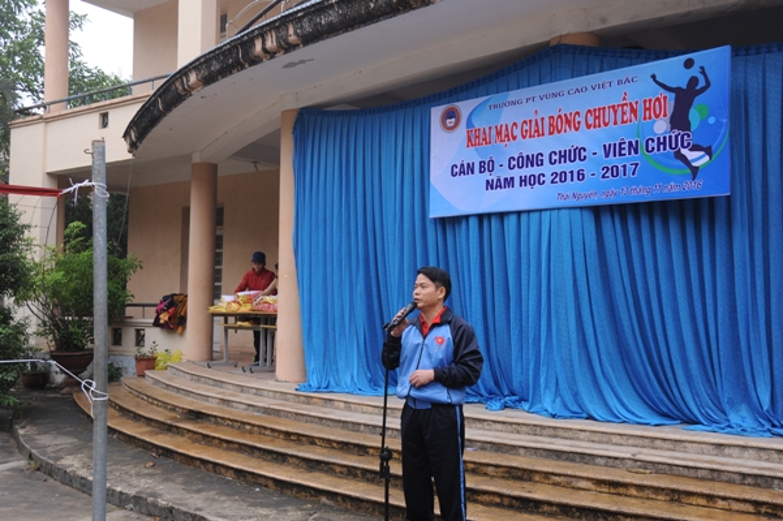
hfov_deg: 50.7
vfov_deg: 35.0
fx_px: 826
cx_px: 392
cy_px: 260
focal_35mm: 38
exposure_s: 1/60
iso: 500
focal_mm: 38
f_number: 5.6
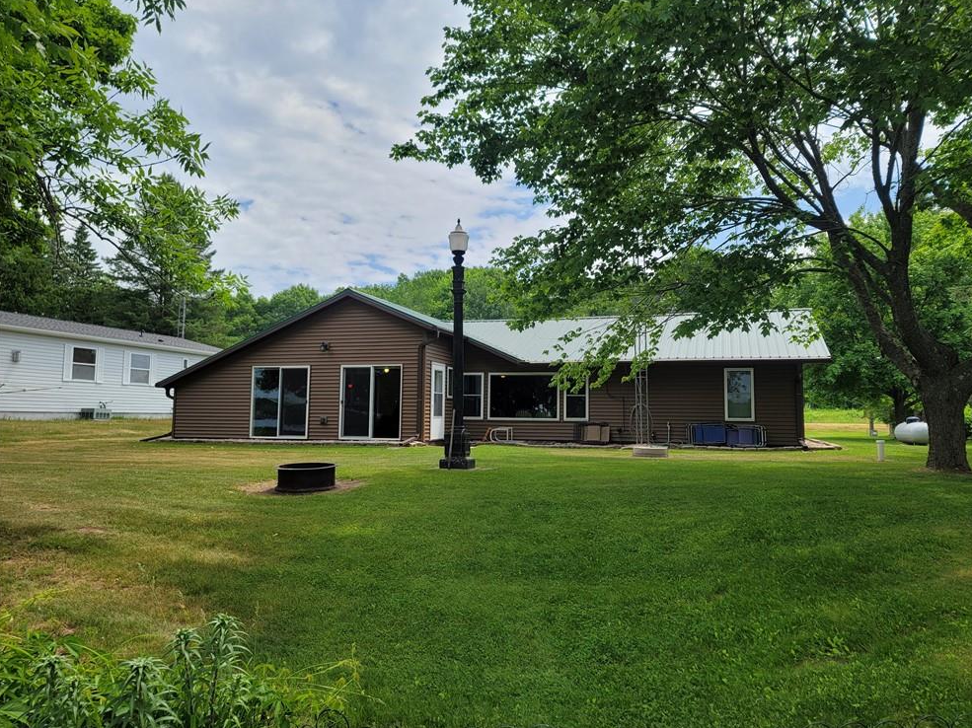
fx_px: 730
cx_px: 501
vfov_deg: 53.0
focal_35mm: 26
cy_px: 353
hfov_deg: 67.3
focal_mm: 7
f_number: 1.8
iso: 20
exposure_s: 1/895
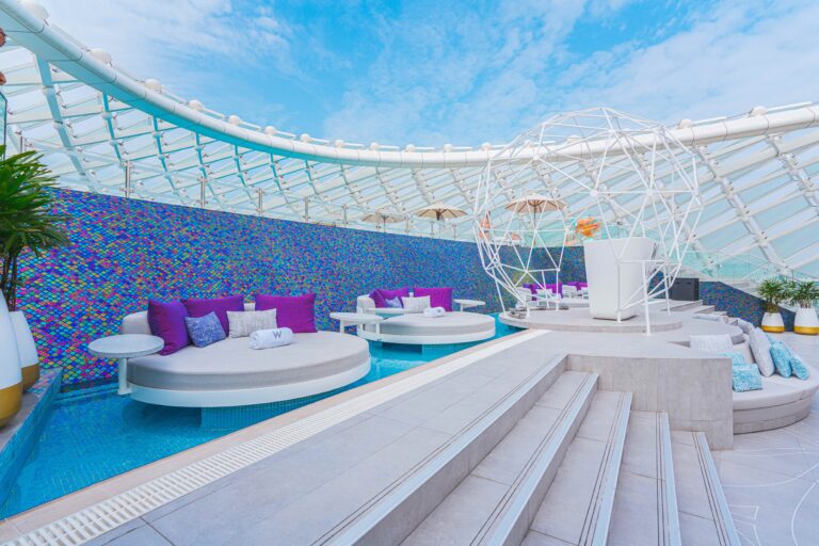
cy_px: 273
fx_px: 364
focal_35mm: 16
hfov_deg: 96.7
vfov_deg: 73.7
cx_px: 410
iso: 400
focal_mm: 16
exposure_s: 1/1250
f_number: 5
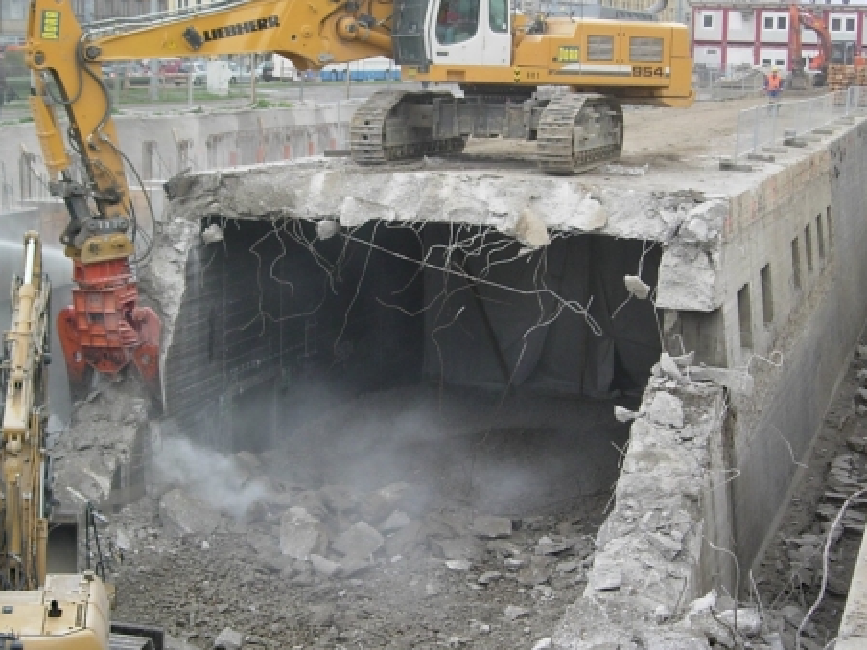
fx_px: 1453
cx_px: 378
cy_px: 341
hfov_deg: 33.2
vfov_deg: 25.2
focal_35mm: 58
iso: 79
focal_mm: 8.5
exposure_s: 1/40.3
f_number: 2.9
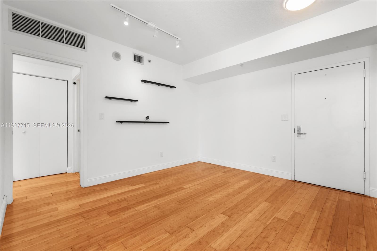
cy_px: 126
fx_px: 168
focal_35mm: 16
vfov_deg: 73.7
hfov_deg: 96.7
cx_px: 188
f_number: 14
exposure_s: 1/1.25
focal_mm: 16
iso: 250
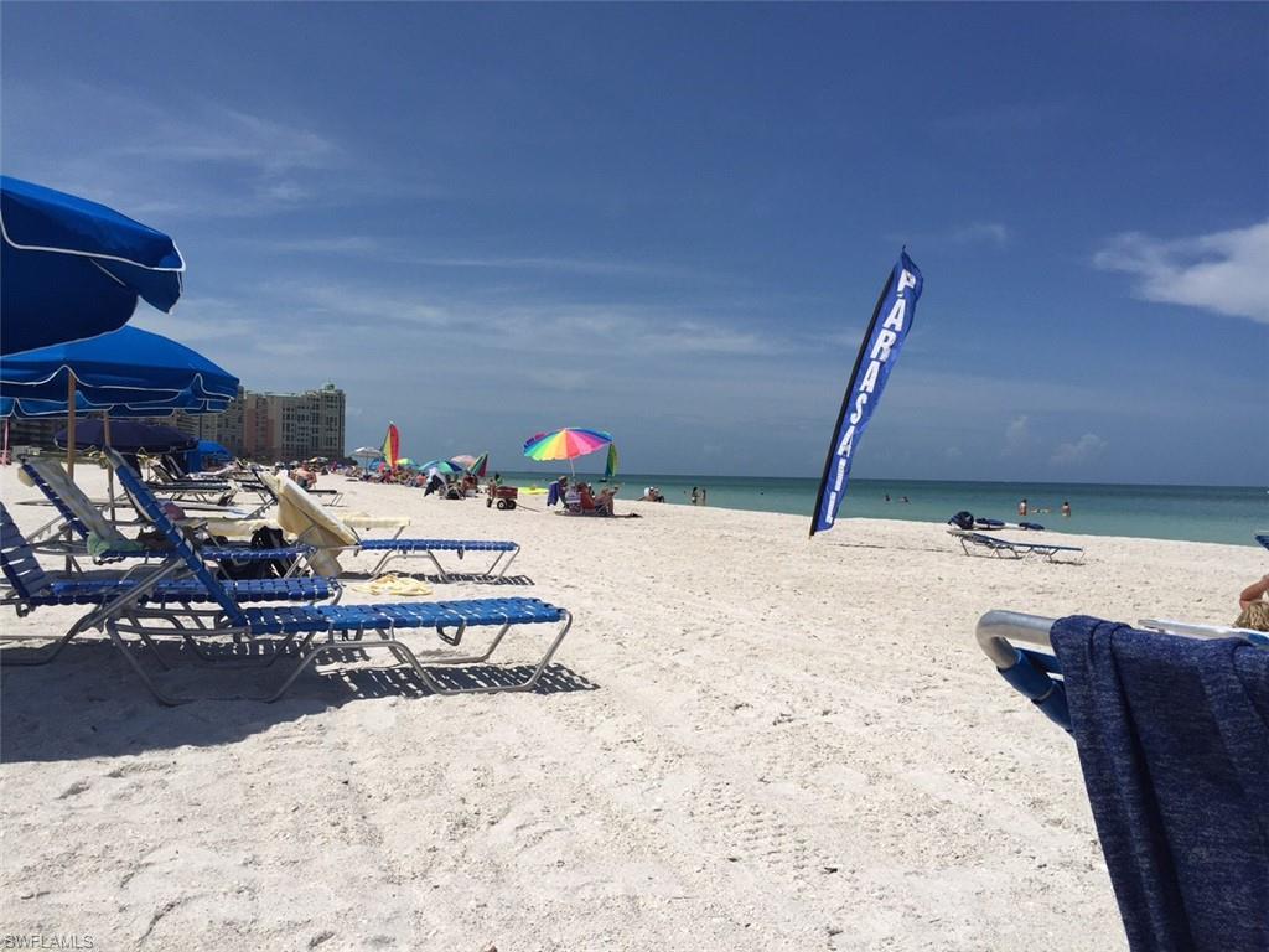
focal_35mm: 29
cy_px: 476
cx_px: 634
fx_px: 1063
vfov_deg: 48.2
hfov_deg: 61.7
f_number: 2.2
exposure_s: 1/5650
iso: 32
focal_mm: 4.15
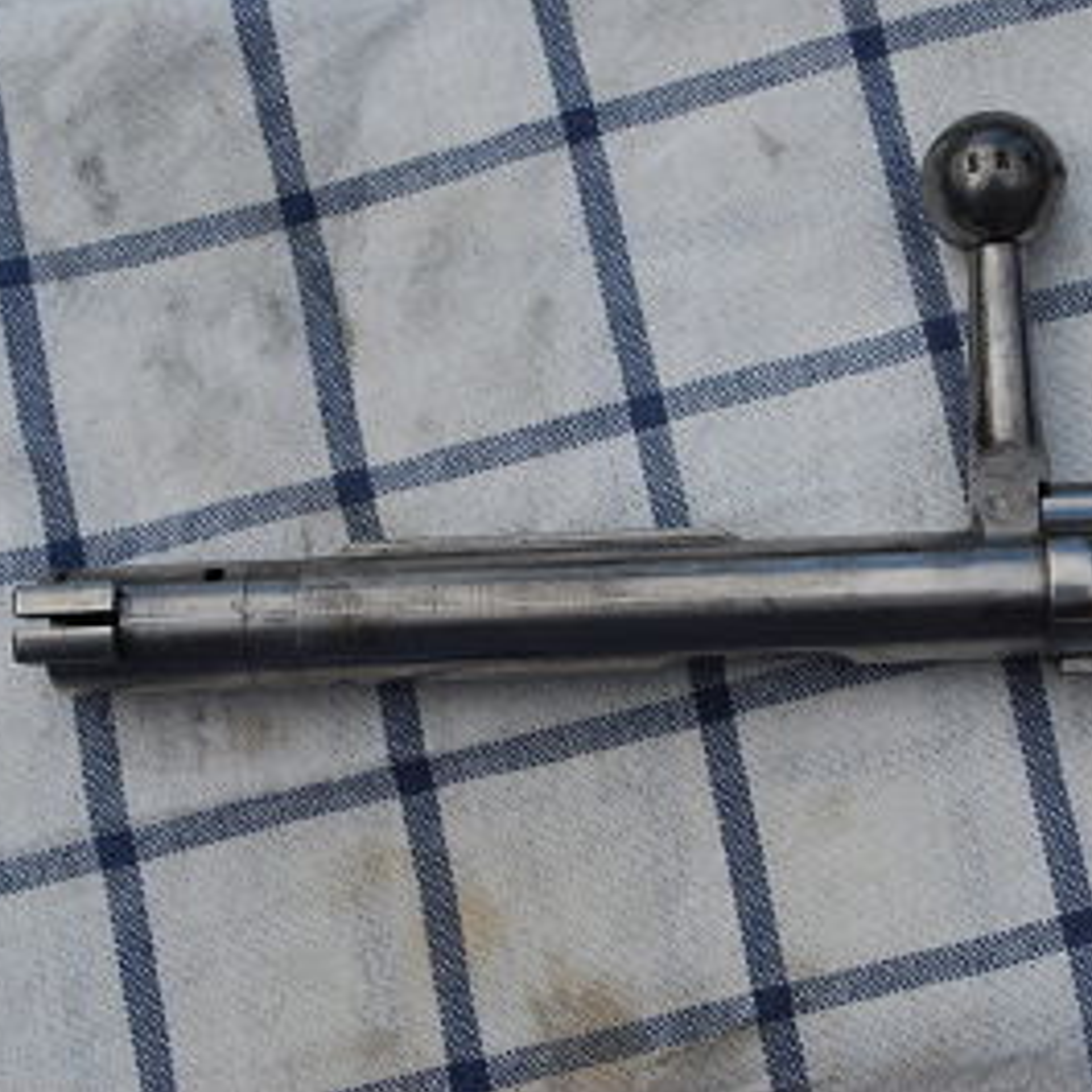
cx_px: 758
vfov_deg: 22.5
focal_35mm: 77
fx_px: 2748
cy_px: 544
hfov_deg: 22.3
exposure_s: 1/200
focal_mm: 40
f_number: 8
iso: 100
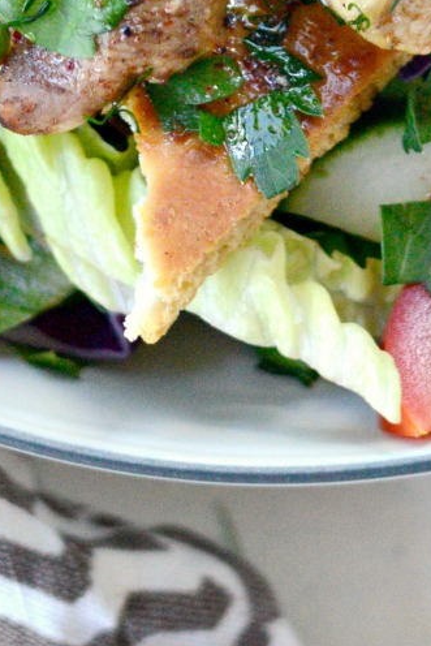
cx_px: 243
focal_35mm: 219
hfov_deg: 6.3
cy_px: -502
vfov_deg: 9.0
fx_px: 3930
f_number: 3.2
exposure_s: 1/1250
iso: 3200
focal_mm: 50
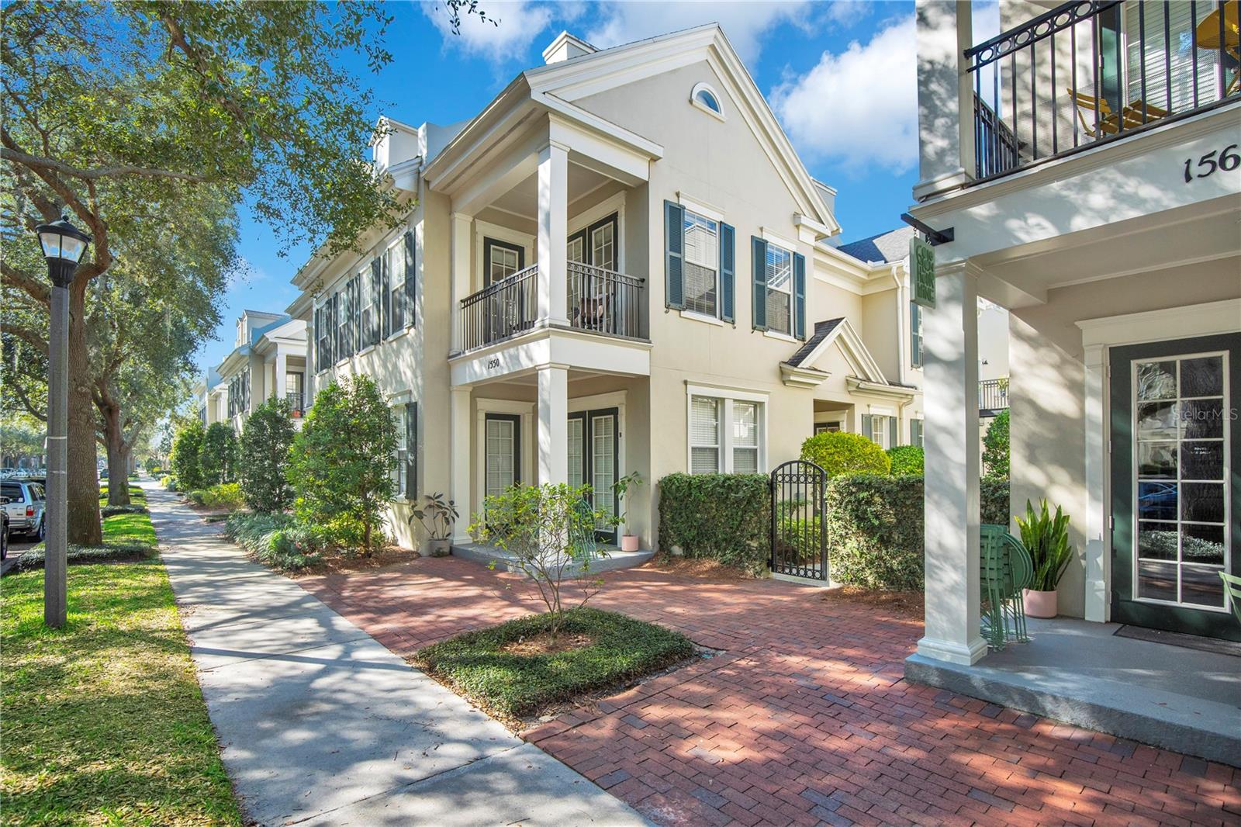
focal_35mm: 16
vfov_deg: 73.7
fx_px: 551
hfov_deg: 96.7
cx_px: 620
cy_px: 414
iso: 800
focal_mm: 16
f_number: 4
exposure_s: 1/1250
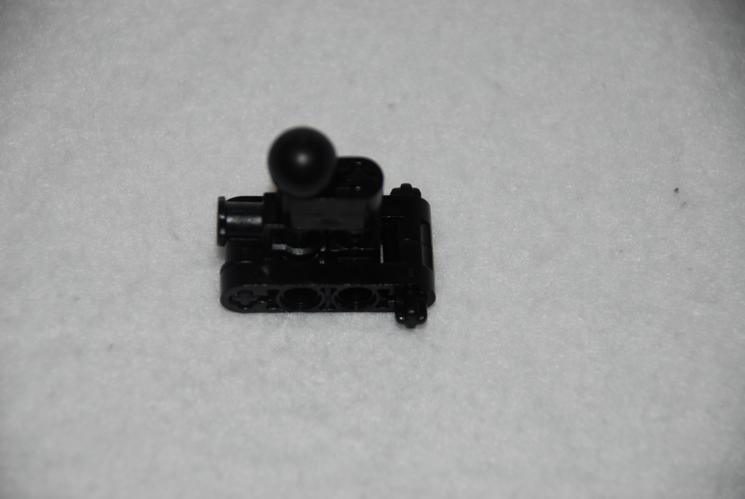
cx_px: 372
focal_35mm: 202
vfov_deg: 6.8
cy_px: 250
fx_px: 4196
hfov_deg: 10.1
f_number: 5.6
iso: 100
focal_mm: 135
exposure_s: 1/60
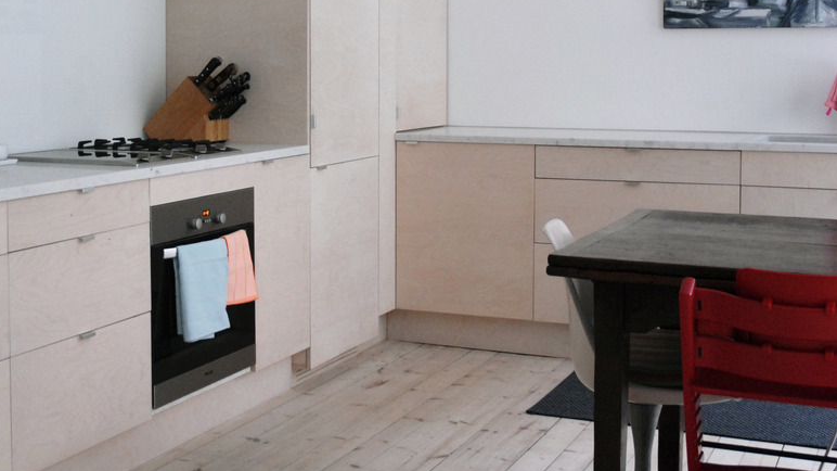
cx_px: 415
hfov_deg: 36.6
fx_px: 1265
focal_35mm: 57
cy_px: 82
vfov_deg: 20.8
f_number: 3.8
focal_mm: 24
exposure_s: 1/40
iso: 640
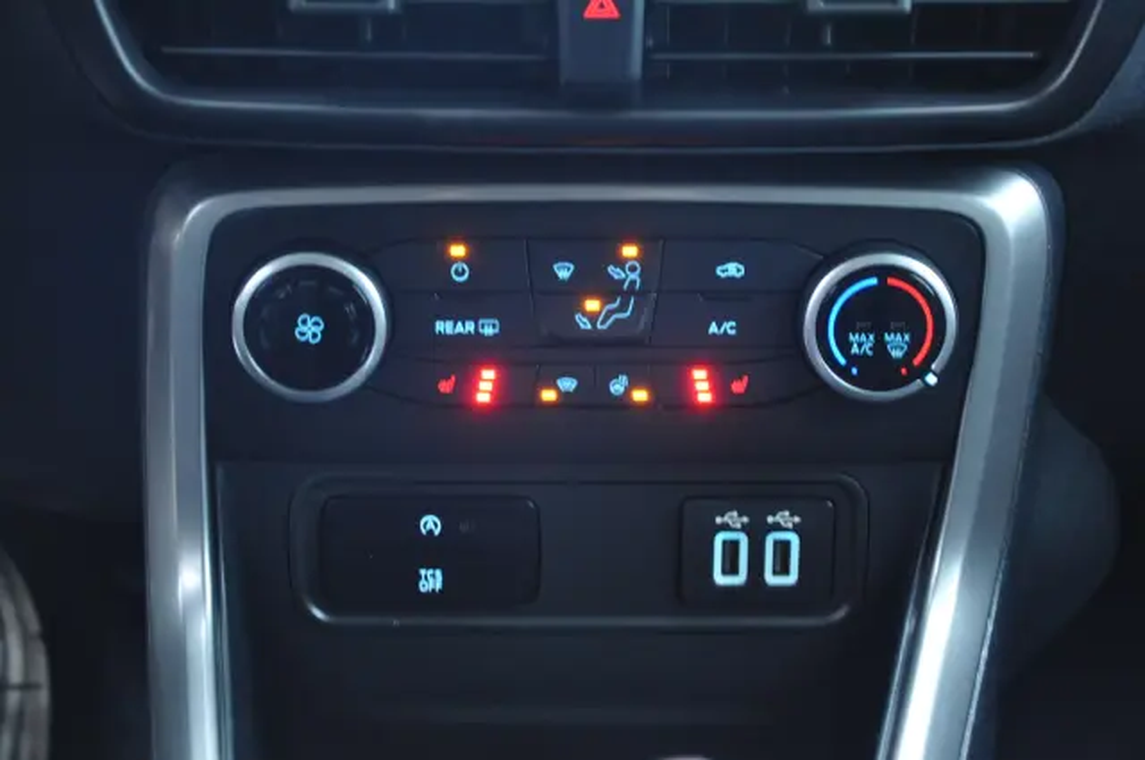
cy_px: 380
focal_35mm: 99
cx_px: 572
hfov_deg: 20.6
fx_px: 3145
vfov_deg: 13.8
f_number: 5.3
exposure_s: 1/8
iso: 1600
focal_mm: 66
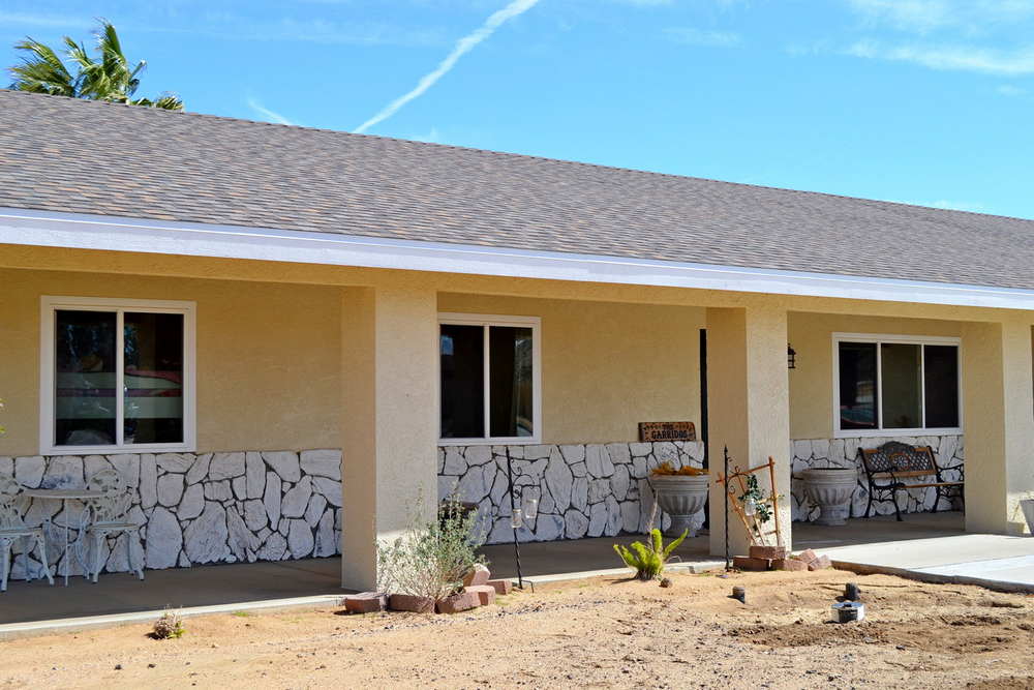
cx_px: 517
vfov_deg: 28.1
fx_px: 1379
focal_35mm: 48
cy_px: 345
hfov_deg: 41.1
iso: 100
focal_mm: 32
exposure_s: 1/200
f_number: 7.1
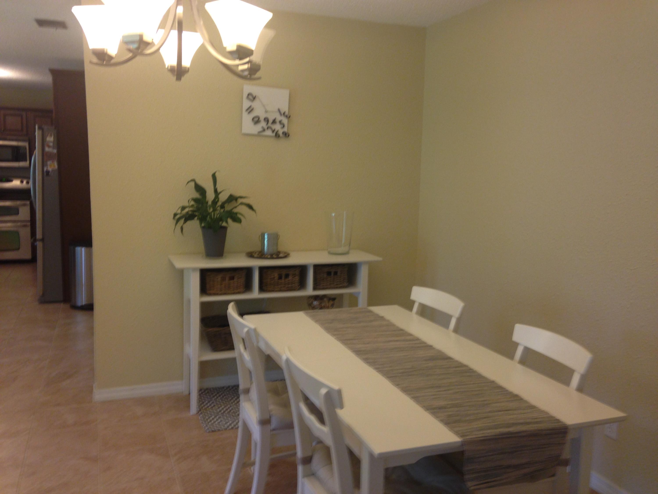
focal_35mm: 33
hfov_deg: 55.4
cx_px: 329
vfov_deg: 42.9
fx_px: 627
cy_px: 247
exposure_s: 1/20
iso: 80
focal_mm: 4.12
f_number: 2.4
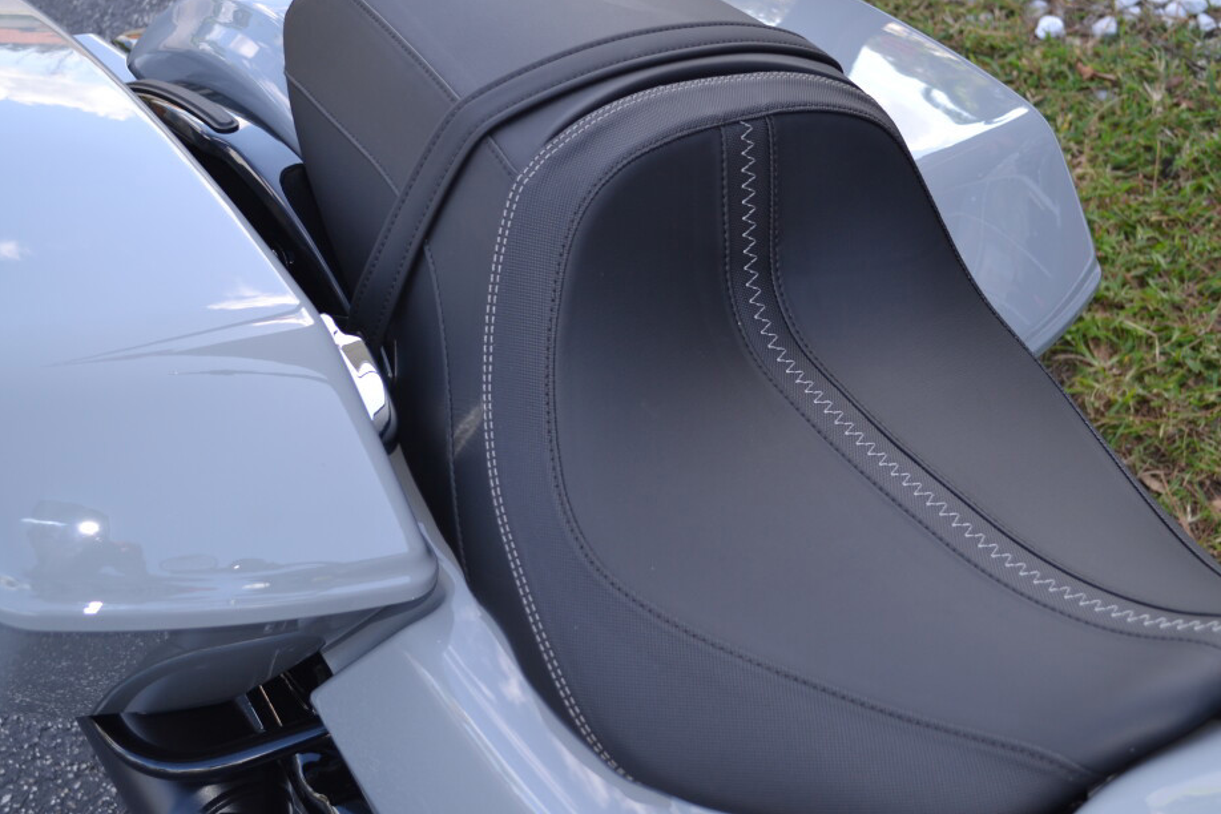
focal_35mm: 51
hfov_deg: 38.8
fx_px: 1730
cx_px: 668
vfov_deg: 26.4
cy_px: 335
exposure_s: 1/125
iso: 110
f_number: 4.2
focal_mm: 26
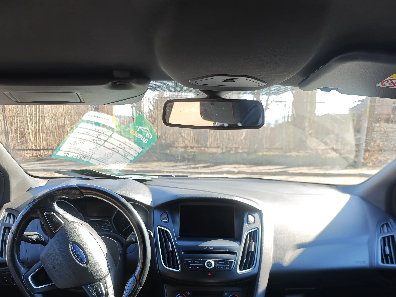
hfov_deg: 58.4
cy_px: 229
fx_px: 355
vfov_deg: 43.7
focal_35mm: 31
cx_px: 197
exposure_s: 1/134
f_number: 2
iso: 50
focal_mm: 8.72
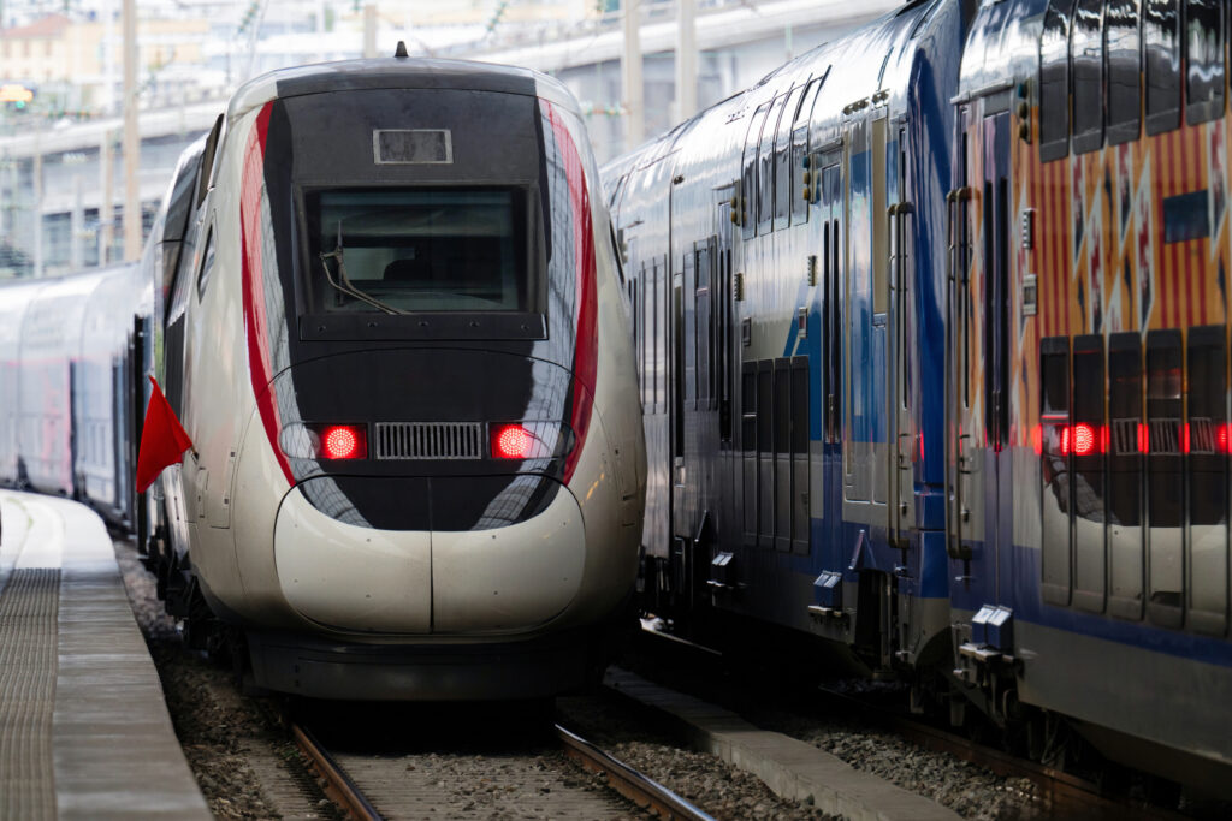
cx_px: 616
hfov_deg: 5.7
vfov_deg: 3.8
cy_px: 410
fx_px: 12321
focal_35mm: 360
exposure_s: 1/200
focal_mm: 360
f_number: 5.6
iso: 800
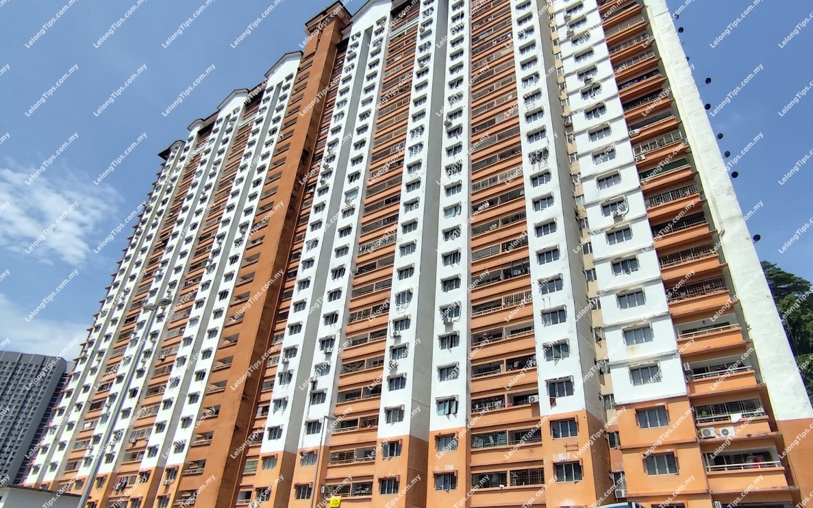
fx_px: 487
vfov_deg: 55.1
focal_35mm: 22
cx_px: 408
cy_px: 245
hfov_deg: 79.6
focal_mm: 1.65
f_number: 2.2
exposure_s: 1/2087
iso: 50
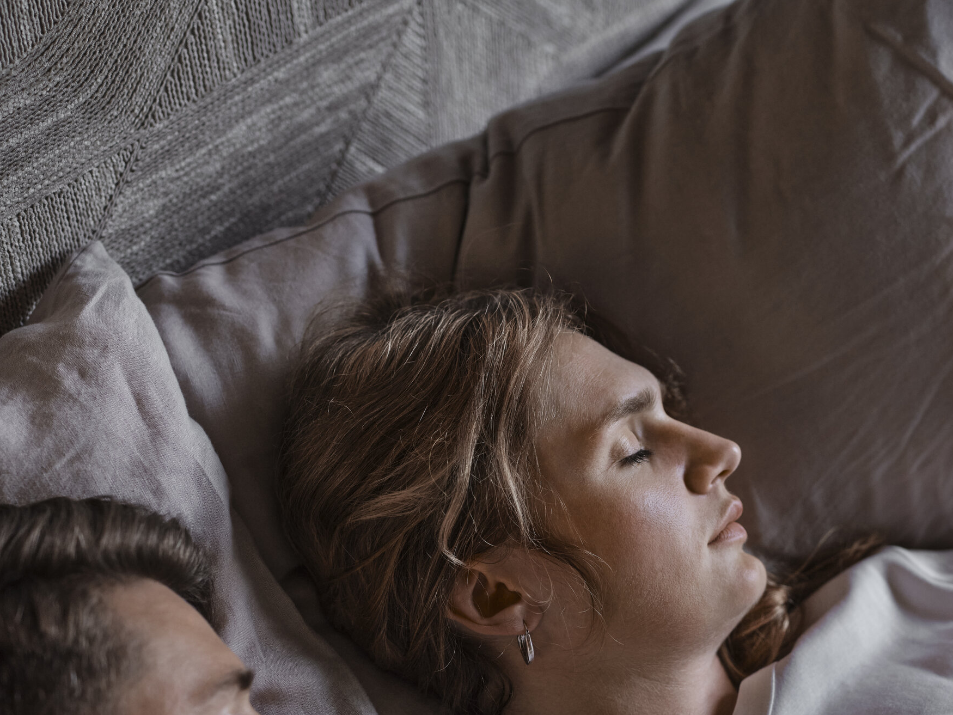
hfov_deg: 18.2
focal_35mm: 108
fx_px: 2974
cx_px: 627
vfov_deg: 13.6
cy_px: 575
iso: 1600
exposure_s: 1/100
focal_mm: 80
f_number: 2.5
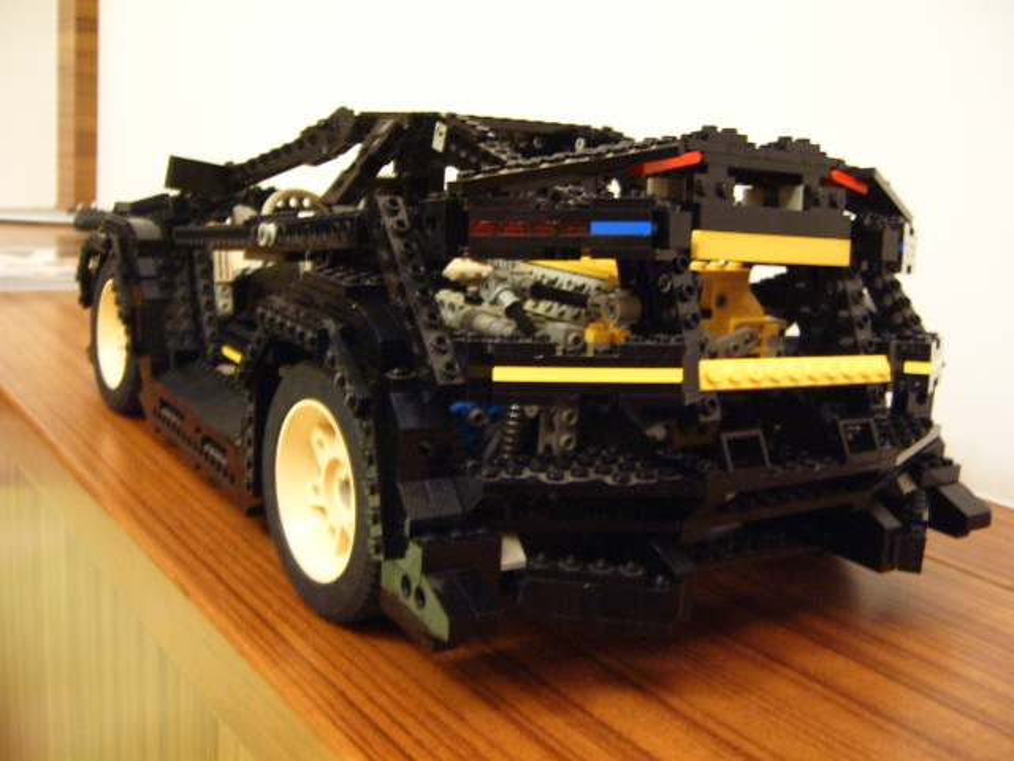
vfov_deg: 38.7
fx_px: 1084
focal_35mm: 37
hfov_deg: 50.1
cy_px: 380
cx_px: 507
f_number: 2.9
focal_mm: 6.2
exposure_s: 1/6
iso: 141
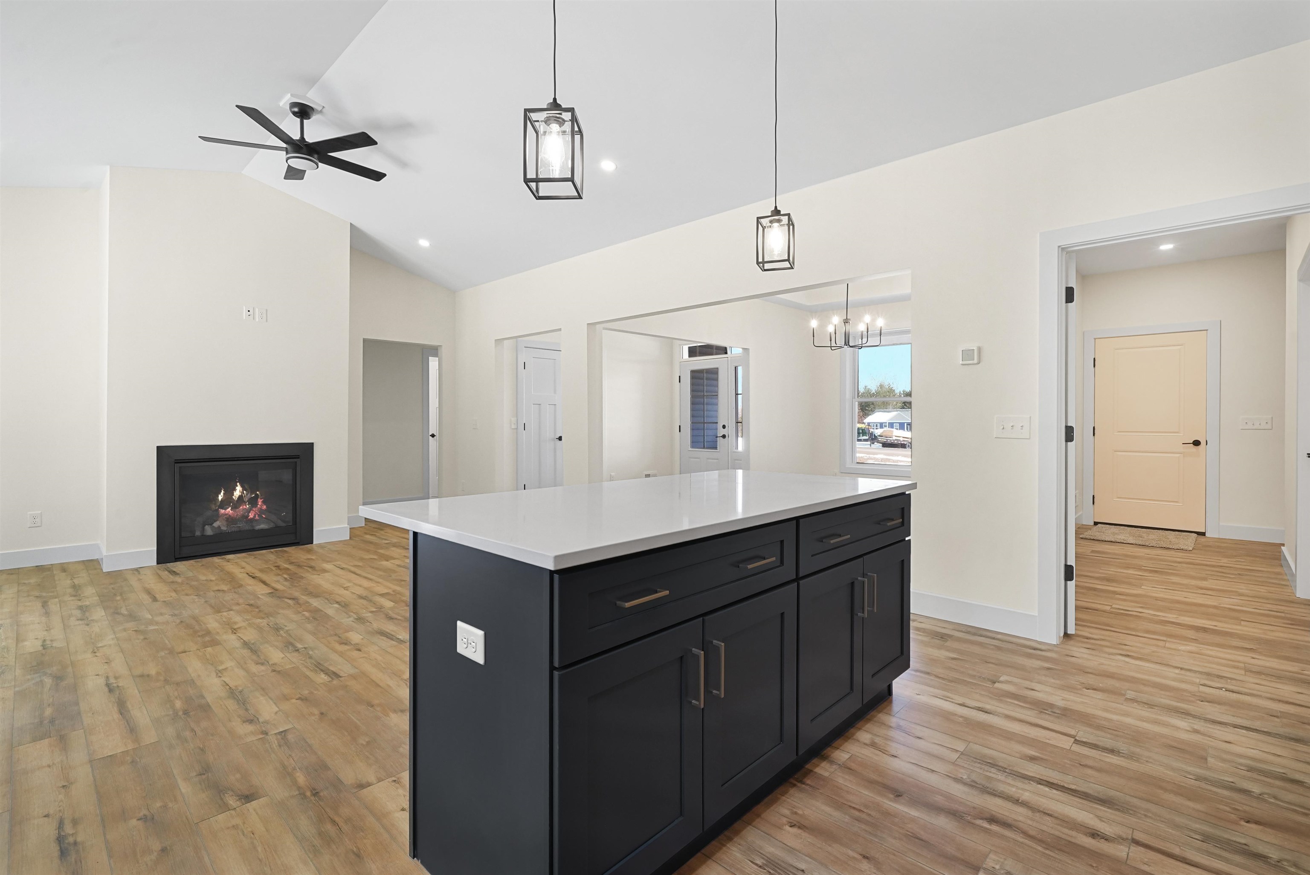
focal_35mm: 15
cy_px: 438
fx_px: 546
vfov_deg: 77.4
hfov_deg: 100.4
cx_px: 655
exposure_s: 1/13
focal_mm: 15
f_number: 10
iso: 2000
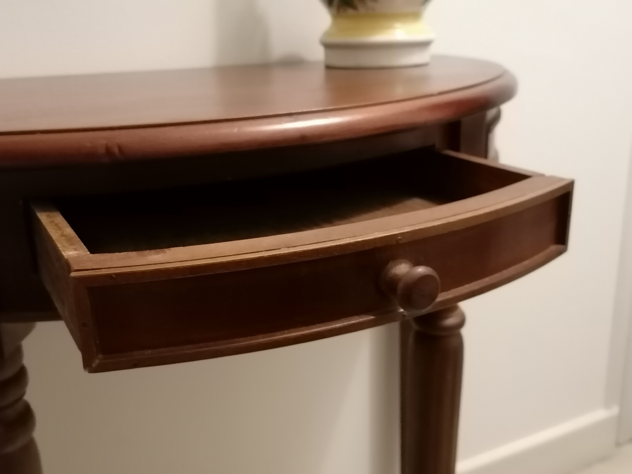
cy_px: 237
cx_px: 316
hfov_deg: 50.1
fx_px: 676
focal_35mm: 37
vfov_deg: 38.7
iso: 1250
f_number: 1.8
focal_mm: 4.75
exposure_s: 1/16.7
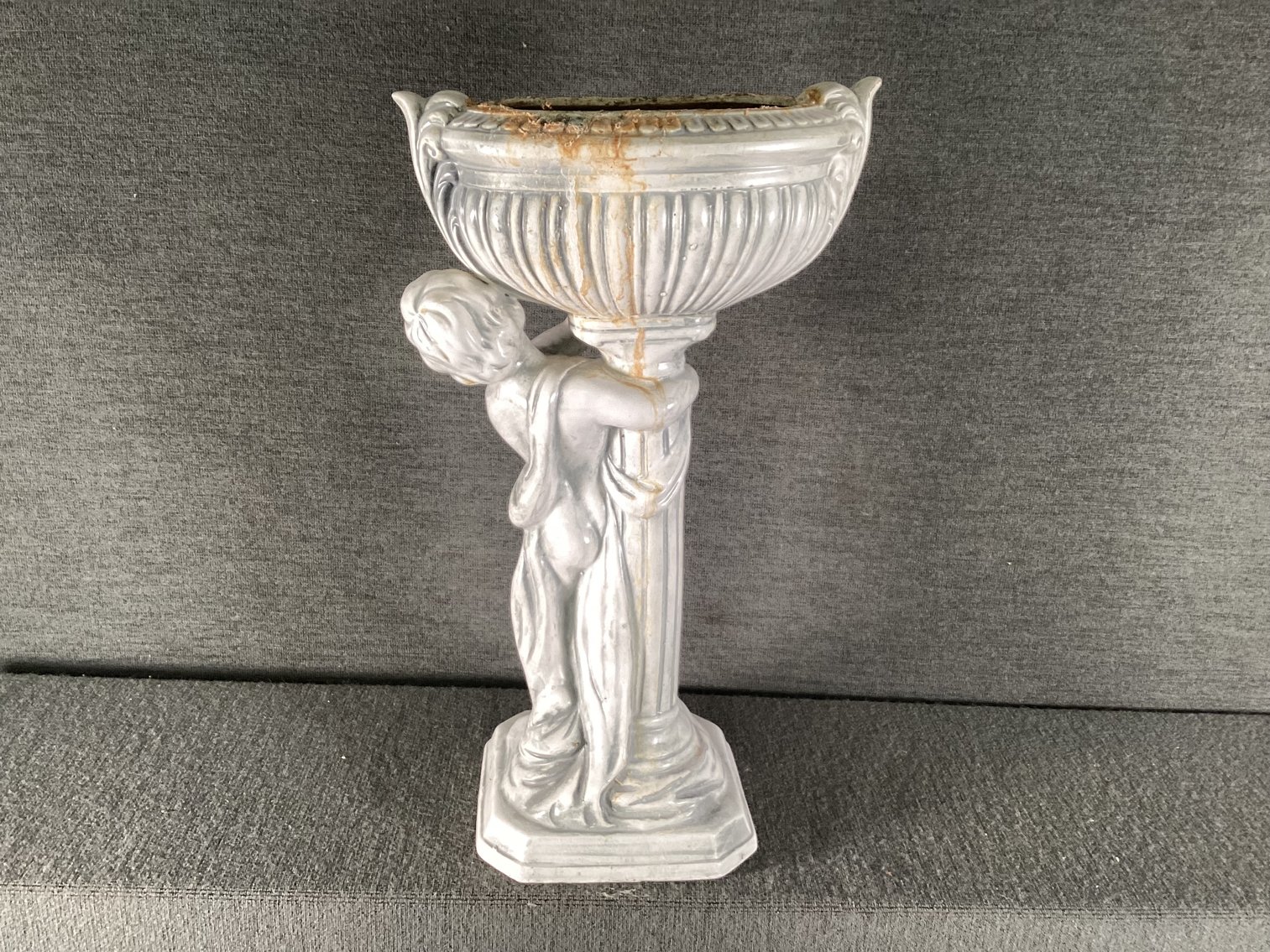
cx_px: 635
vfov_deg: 45.4
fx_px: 1137
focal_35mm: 31
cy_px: 476
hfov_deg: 58.3
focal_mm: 3.3
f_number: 2.4
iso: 64
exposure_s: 1/60
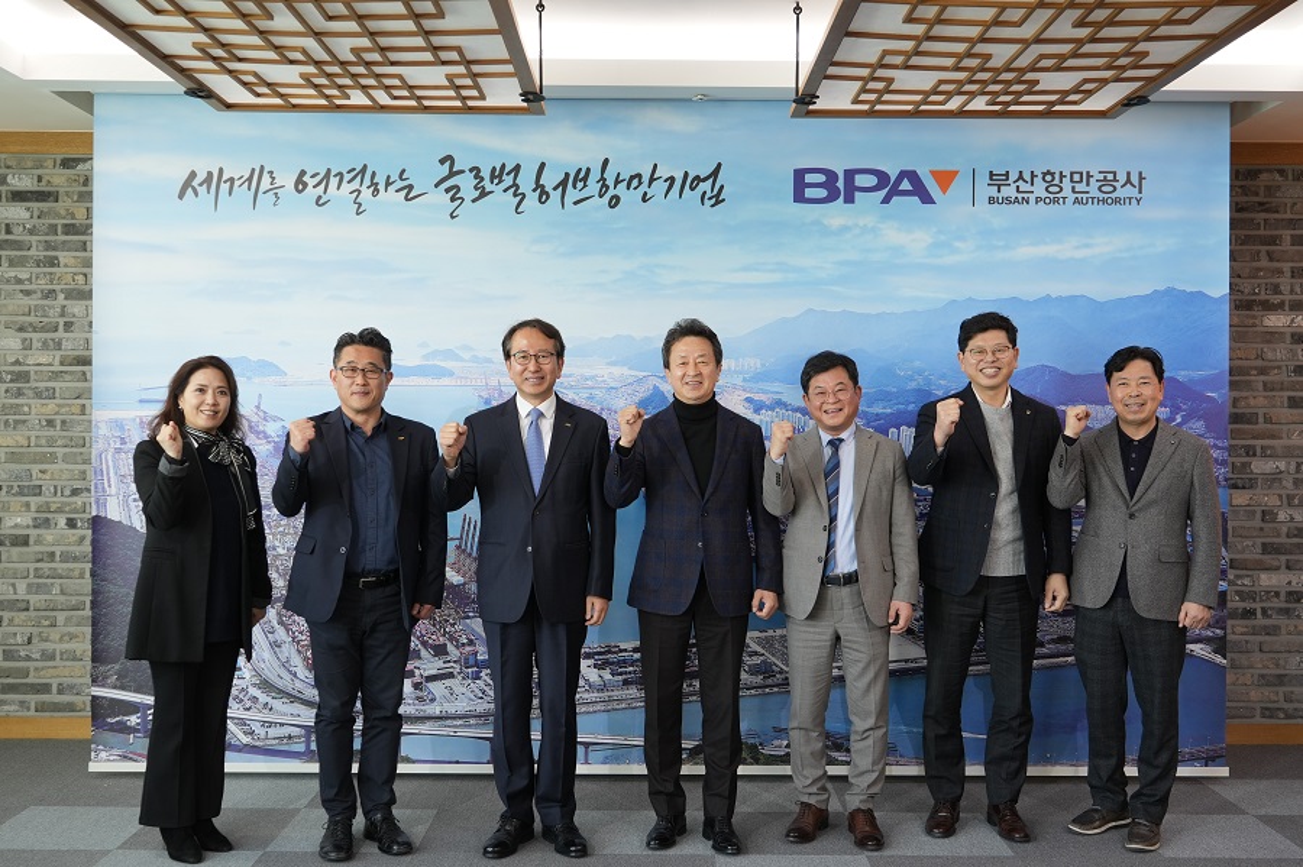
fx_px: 1230
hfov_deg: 55.8
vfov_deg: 38.8
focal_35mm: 34
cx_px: 652
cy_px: 434
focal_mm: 34
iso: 320
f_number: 4
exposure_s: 1/40
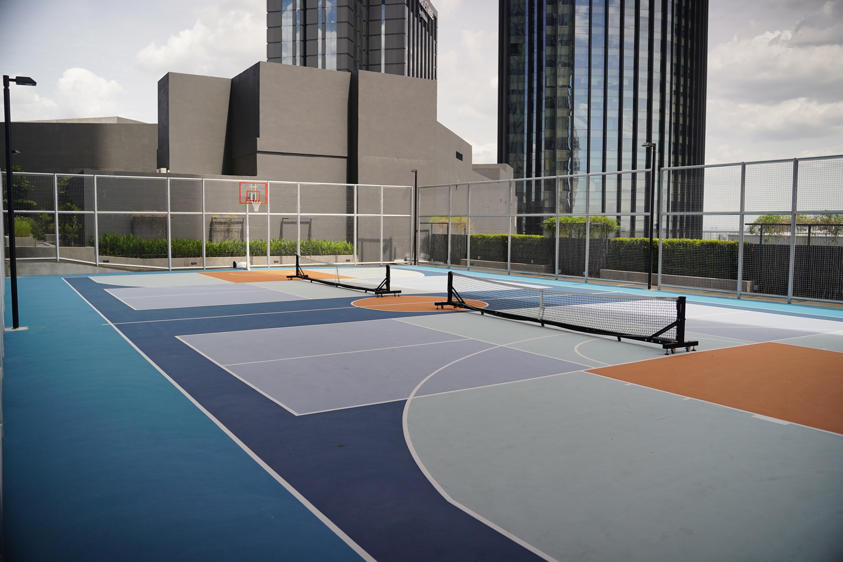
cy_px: 281
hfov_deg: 65.5
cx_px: 422
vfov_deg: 46.4
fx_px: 656
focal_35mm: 28
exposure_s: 1/100
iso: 320
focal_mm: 28
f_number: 2.8
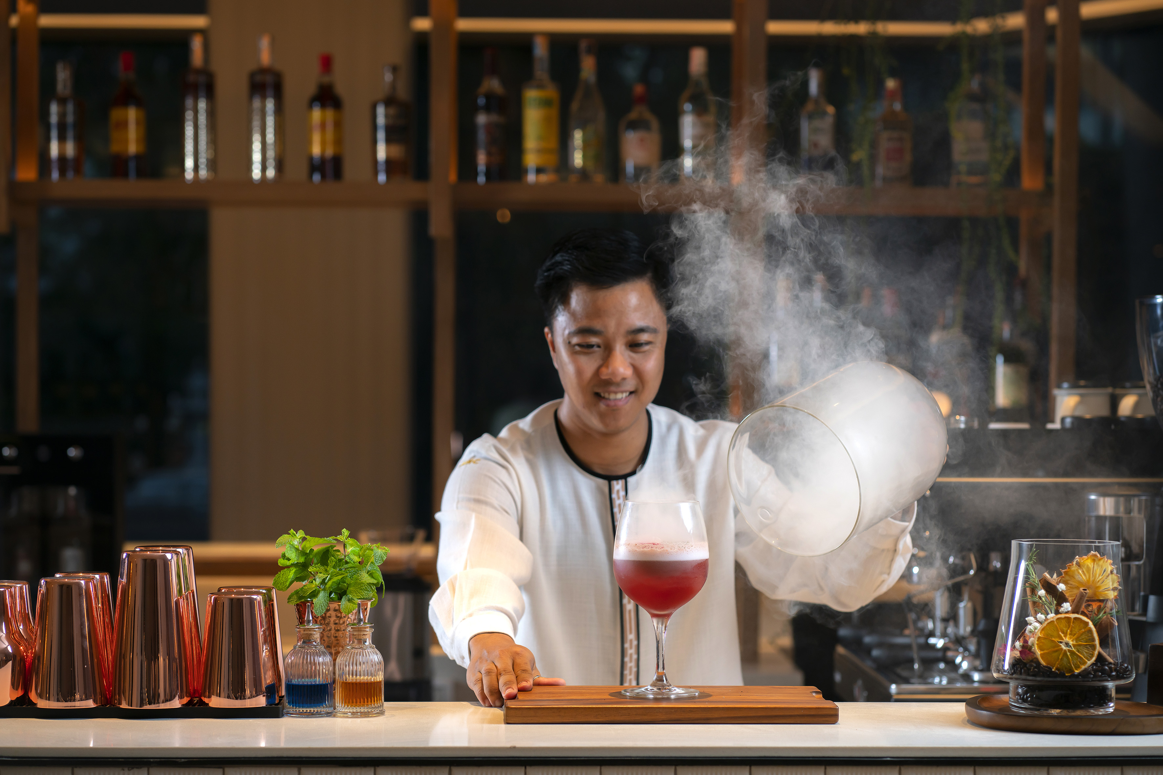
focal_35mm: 85
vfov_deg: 16.1
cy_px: 388
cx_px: 582
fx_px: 2746
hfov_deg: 23.9
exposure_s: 1/250
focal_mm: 85
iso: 250
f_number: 4
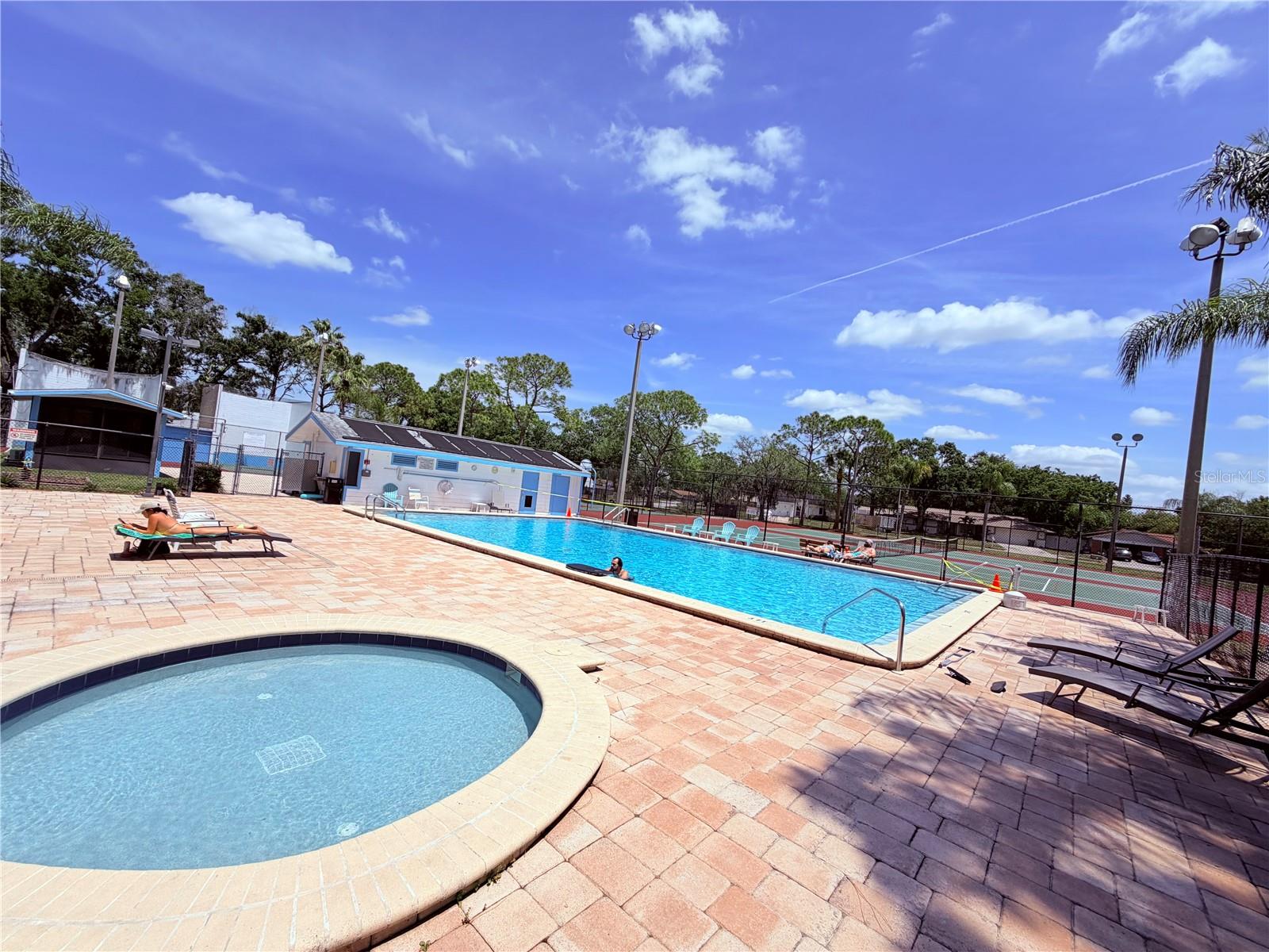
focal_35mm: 14
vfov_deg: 85.7
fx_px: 513
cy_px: 476
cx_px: 634
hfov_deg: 102.1
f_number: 2.2
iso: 20
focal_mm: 2.22
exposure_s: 1/1745
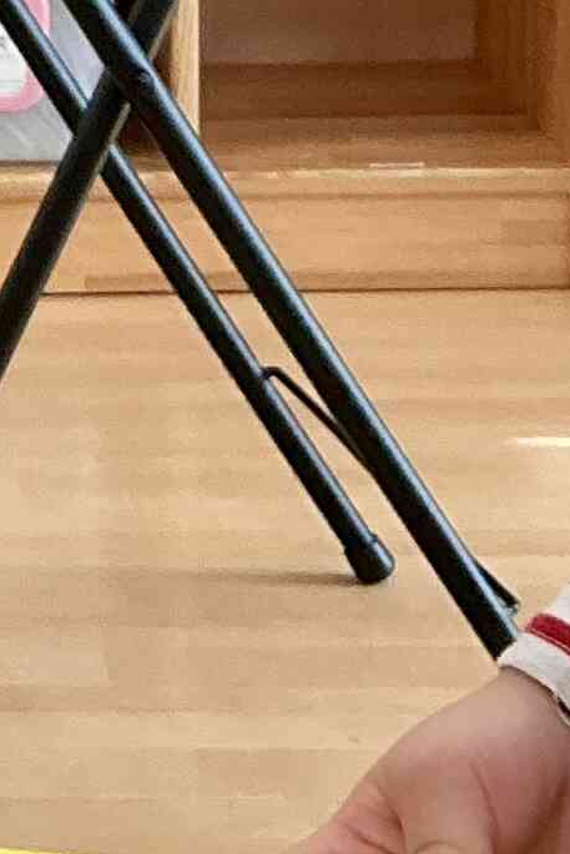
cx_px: -294
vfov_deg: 12.8
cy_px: -360
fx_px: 3655
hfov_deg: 8.7
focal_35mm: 154
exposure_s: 1/120
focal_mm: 3
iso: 25
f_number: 1.8
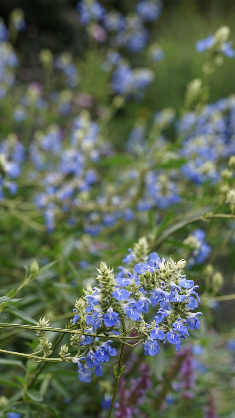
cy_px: 258
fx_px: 974
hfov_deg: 13.8
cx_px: 106
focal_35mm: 88
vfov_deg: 24.1
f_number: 4
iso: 200
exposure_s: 1/160
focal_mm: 53
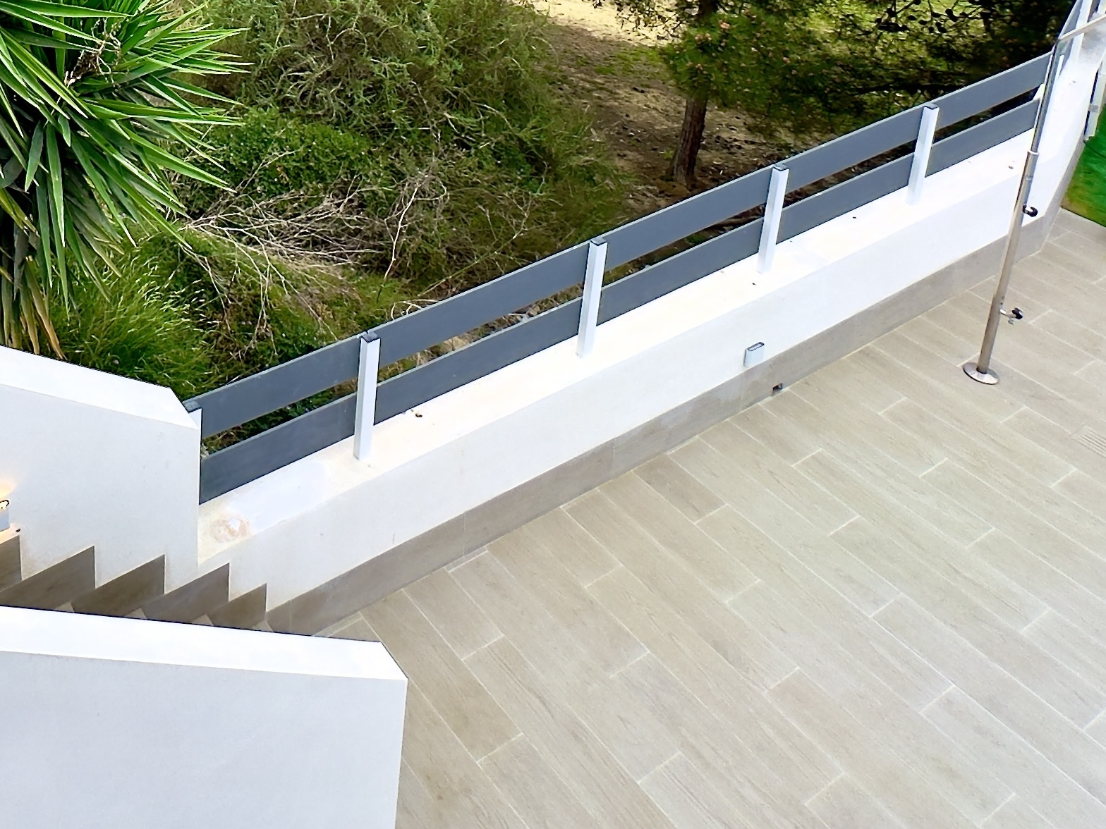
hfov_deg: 45.3
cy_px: -211
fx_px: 1150
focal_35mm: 36
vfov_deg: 31.7
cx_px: 63
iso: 40
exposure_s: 1/348
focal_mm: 2.22
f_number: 2.2
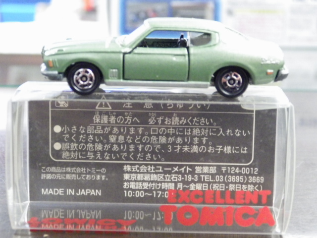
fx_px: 943
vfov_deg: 14.4
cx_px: 158
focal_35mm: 103
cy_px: 119
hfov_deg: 19.1
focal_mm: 18.4
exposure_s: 1/20
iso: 1600
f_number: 4.6
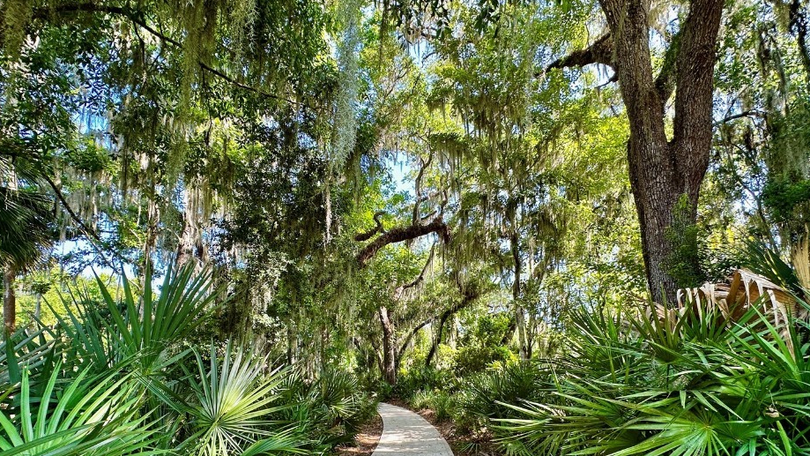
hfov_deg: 95.9
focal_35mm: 17
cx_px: 412
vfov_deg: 61.6
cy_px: 320
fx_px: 365
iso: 40
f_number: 2.2
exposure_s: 1/99
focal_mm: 2.22
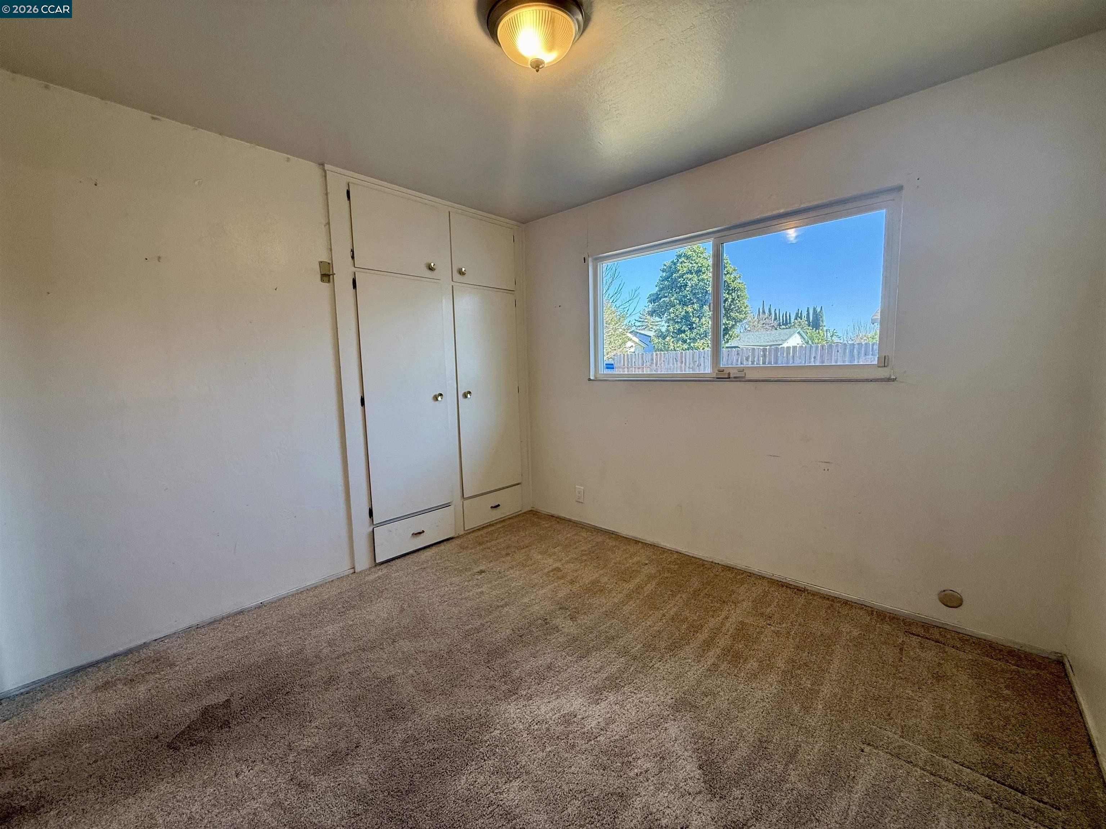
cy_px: 414
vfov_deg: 85.7
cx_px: 553
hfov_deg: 102.1
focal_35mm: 14
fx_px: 447
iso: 100
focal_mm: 2.22
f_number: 2.2
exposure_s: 1/120
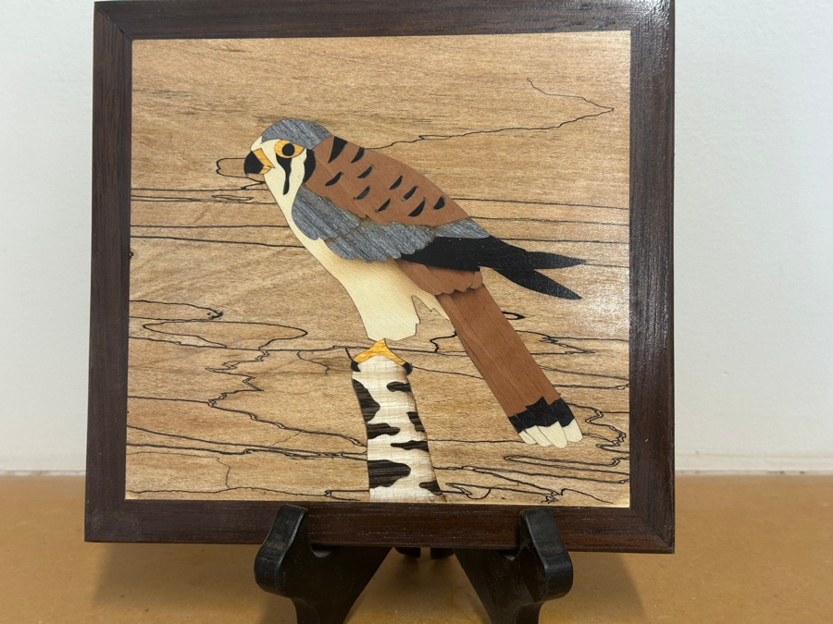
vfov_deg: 30.3
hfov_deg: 39.7
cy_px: 312
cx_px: 416
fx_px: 1155
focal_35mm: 48
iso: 100
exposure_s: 1/60
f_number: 1.78
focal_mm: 6.86
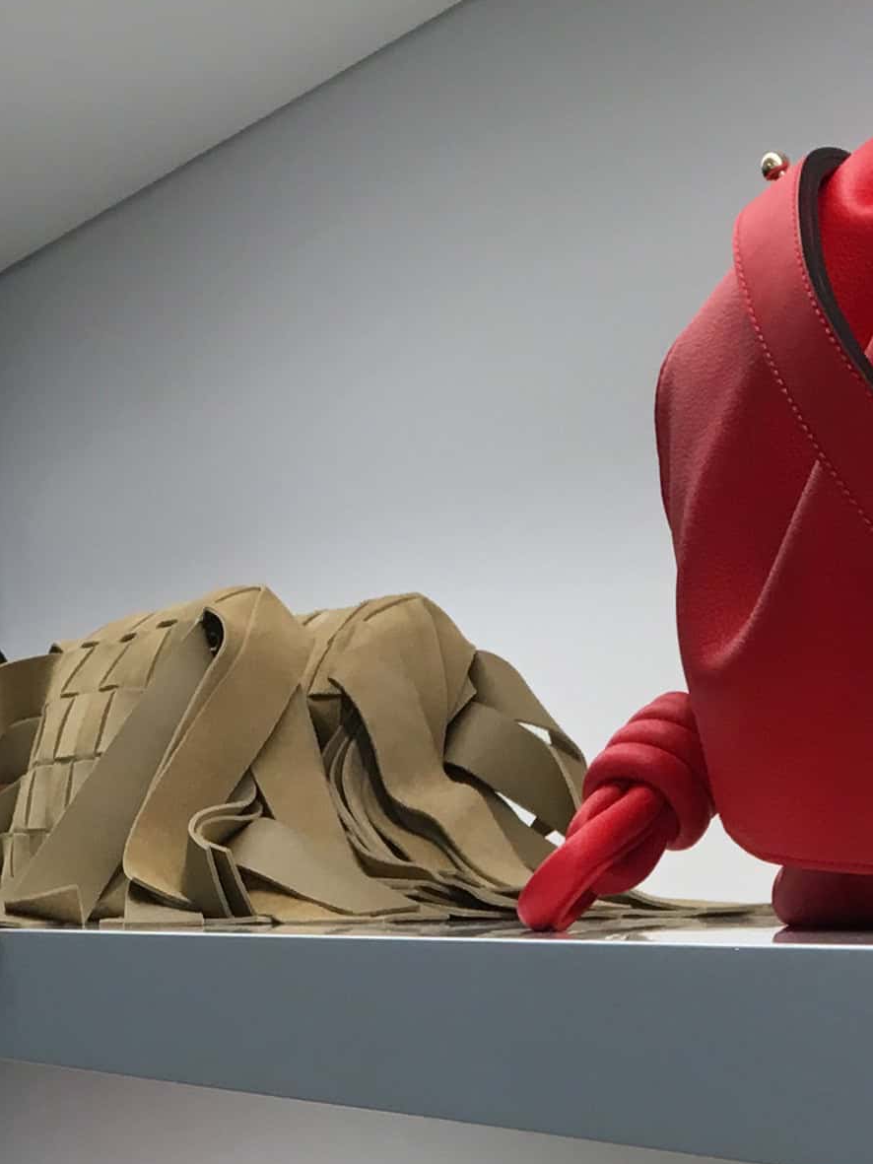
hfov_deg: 14.9
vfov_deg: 18.3
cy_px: 1553
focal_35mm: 99
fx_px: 3328
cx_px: 495
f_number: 2.2
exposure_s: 1/40
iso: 25
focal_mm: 4.2
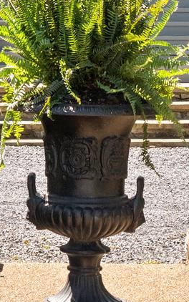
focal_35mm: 204
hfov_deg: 6.4
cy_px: -206
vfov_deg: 9.8
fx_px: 1680
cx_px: 98
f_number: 11
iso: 640
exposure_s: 1/320
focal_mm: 55
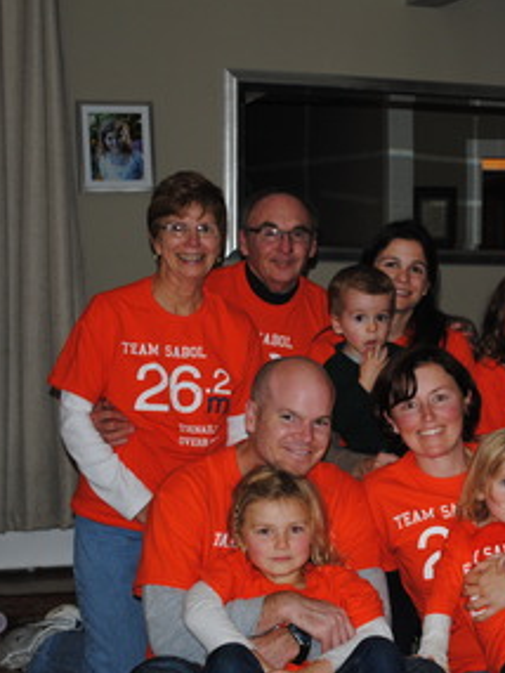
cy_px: 348
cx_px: 455
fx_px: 1594
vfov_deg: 23.8
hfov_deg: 17.7
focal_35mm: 82
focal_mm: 36
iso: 200
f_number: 5
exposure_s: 1/60
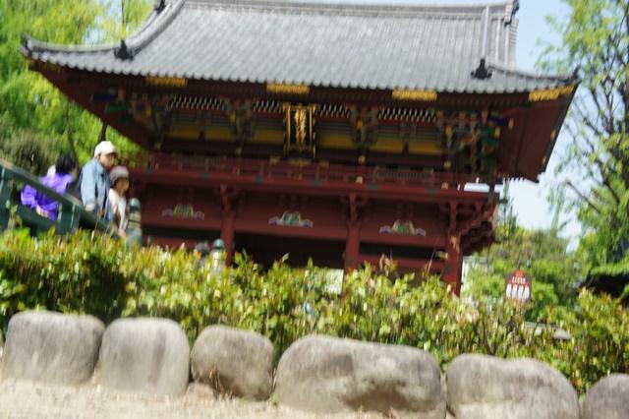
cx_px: 314
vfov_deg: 25.7
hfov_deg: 37.9
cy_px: 210
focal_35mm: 52
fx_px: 917
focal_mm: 35
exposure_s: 1/100
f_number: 11
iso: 200
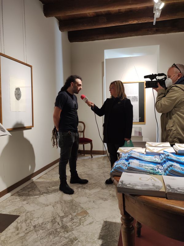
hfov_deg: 74.7
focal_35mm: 17
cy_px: 123
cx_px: 92
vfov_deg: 91.1
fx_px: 121
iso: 164
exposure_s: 1/50
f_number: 1.79
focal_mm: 4.74
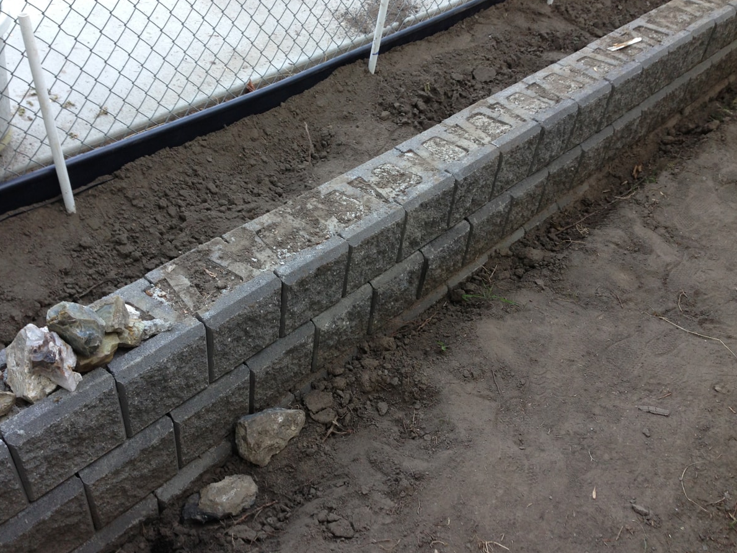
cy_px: 272
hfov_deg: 50.1
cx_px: 347
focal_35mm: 37
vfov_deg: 38.7
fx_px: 788
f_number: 2.4
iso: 64
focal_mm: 4.13
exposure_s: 1/40
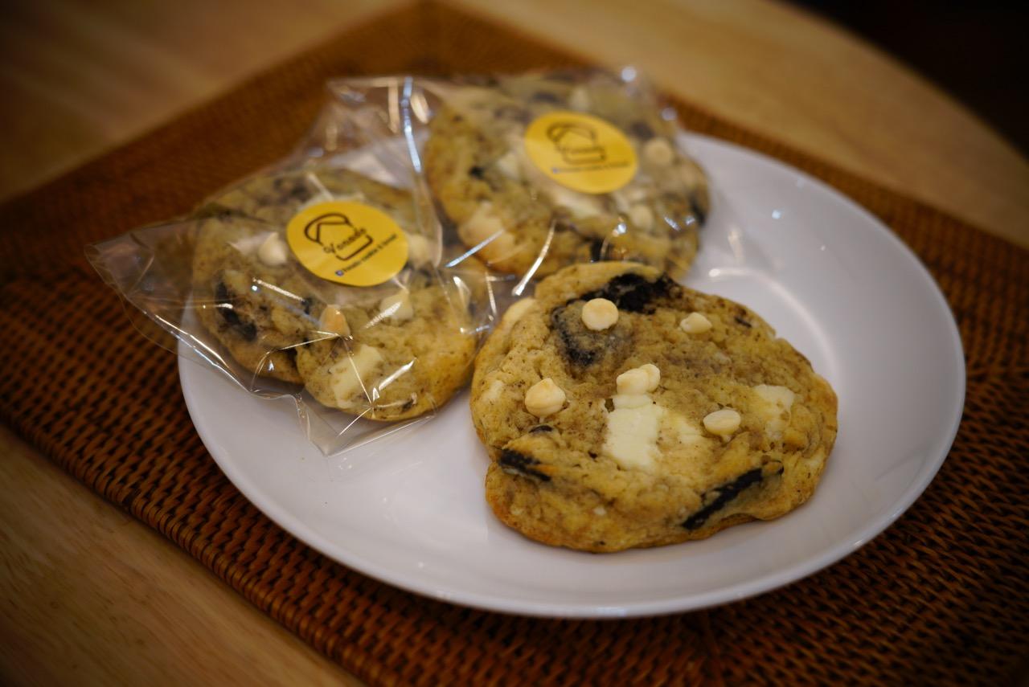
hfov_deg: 39.6
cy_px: 344
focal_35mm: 50
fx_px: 1430
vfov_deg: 27.0
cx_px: 514
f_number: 3.2
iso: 200
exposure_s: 1/60
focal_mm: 50
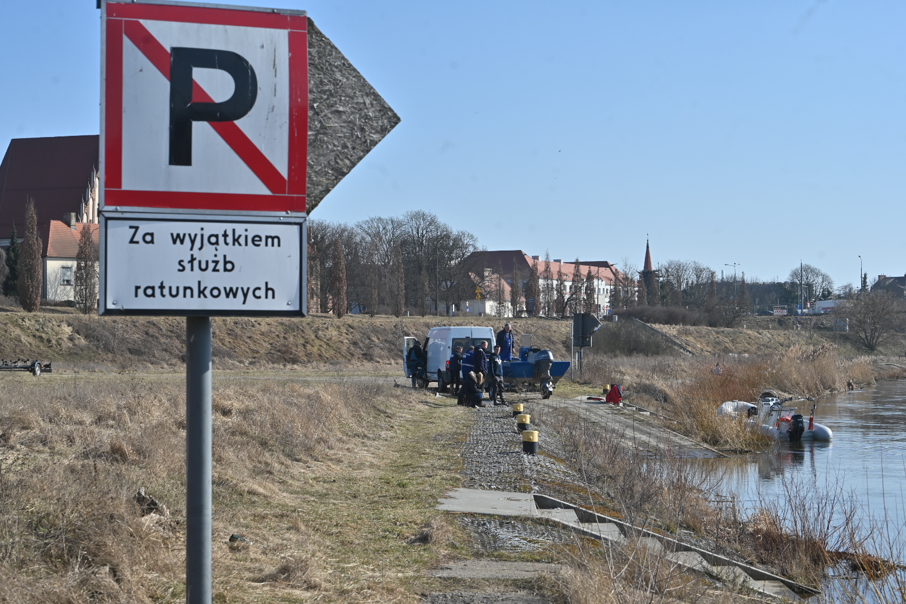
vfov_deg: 19.5
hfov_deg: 28.8
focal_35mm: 70
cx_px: 453
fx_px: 1762
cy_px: 302
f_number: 9
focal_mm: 70
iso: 100
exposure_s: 1/400
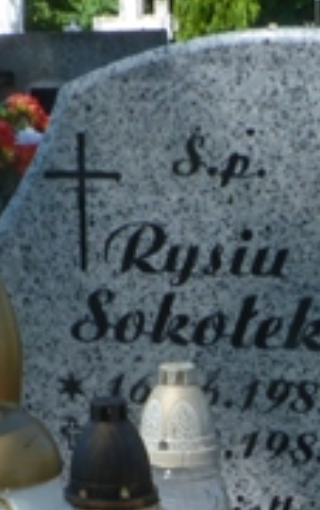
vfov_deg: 18.5
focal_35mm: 103
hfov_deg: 12.7
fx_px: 1433
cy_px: 701
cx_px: 224
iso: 80
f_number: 8
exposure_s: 1/60
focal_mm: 4.5
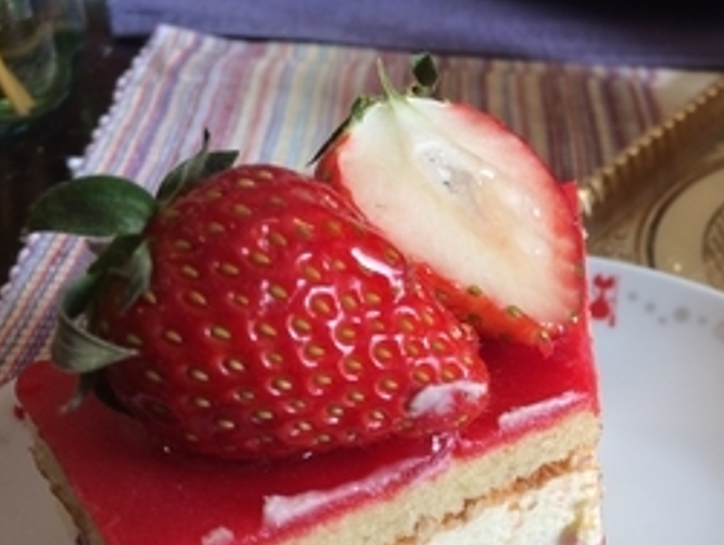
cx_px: 626
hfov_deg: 35.0
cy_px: 358
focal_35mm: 52
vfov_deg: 27.9
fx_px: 1089
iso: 50
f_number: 2.2
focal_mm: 4.15
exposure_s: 1/60
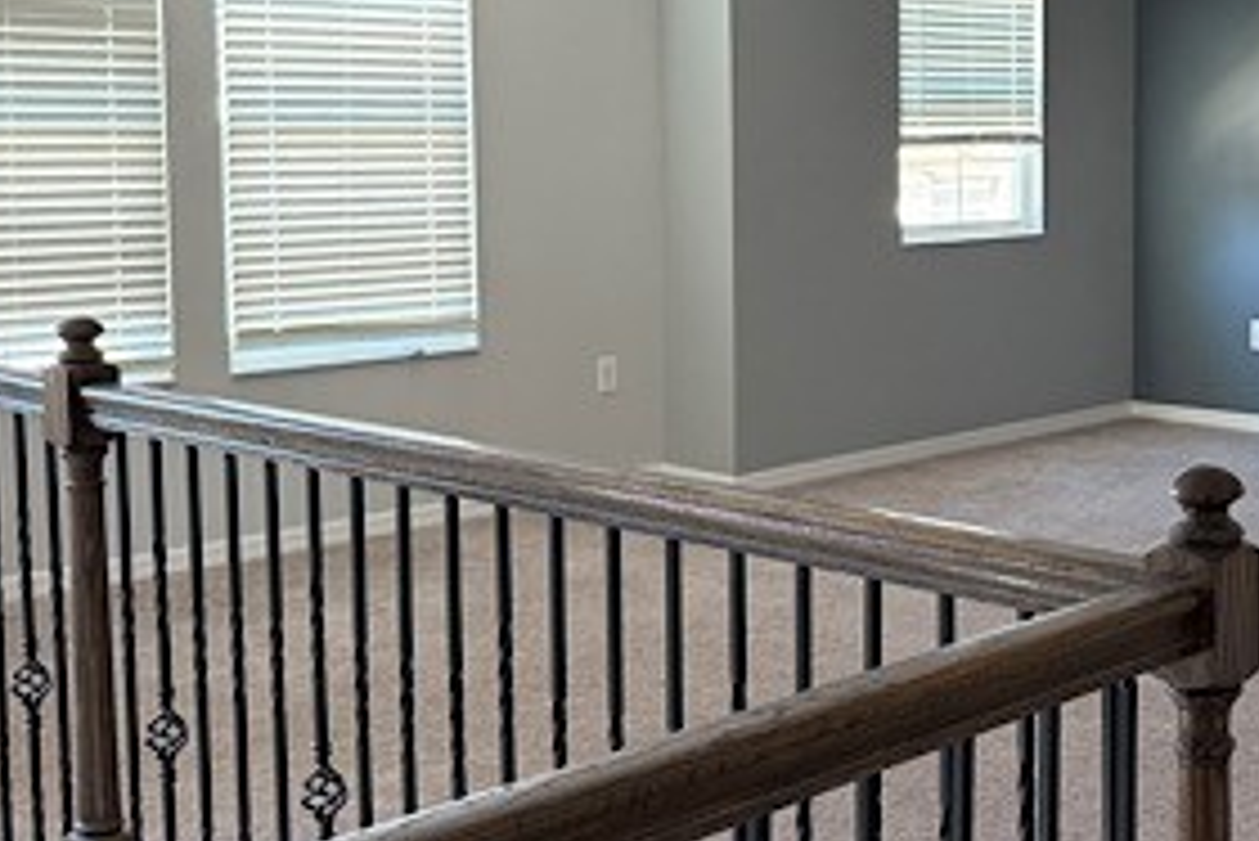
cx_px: 1156
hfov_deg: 33.1
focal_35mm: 57
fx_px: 1994
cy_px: 270
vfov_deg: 23.7
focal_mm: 6.76
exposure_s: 1/60
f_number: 1.78
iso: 250
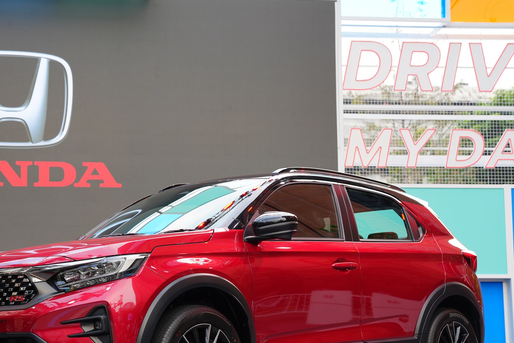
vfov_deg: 19.7
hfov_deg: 29.2
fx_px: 985
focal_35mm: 69
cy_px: 231
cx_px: 219
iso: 100
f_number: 4
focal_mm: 50
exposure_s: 1/100
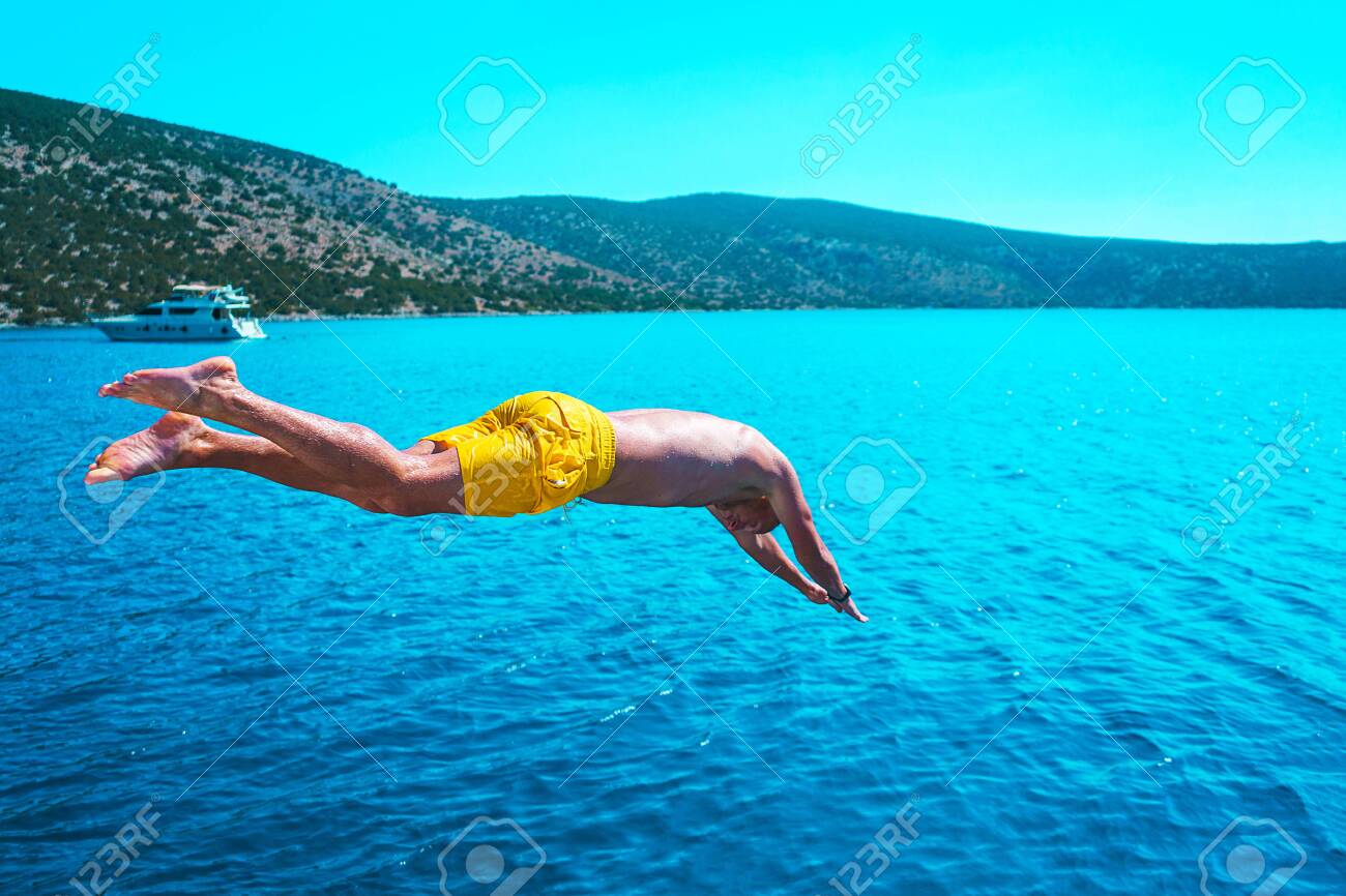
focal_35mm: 28
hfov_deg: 65.5
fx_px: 1047
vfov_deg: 46.4
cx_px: 673
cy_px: 448
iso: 250
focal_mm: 28
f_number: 4
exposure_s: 1/2000
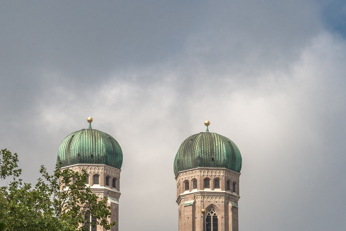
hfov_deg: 13.6
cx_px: 172
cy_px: 214
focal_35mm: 151
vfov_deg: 9.1
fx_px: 1451
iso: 250
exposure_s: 1/400
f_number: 10
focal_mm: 54
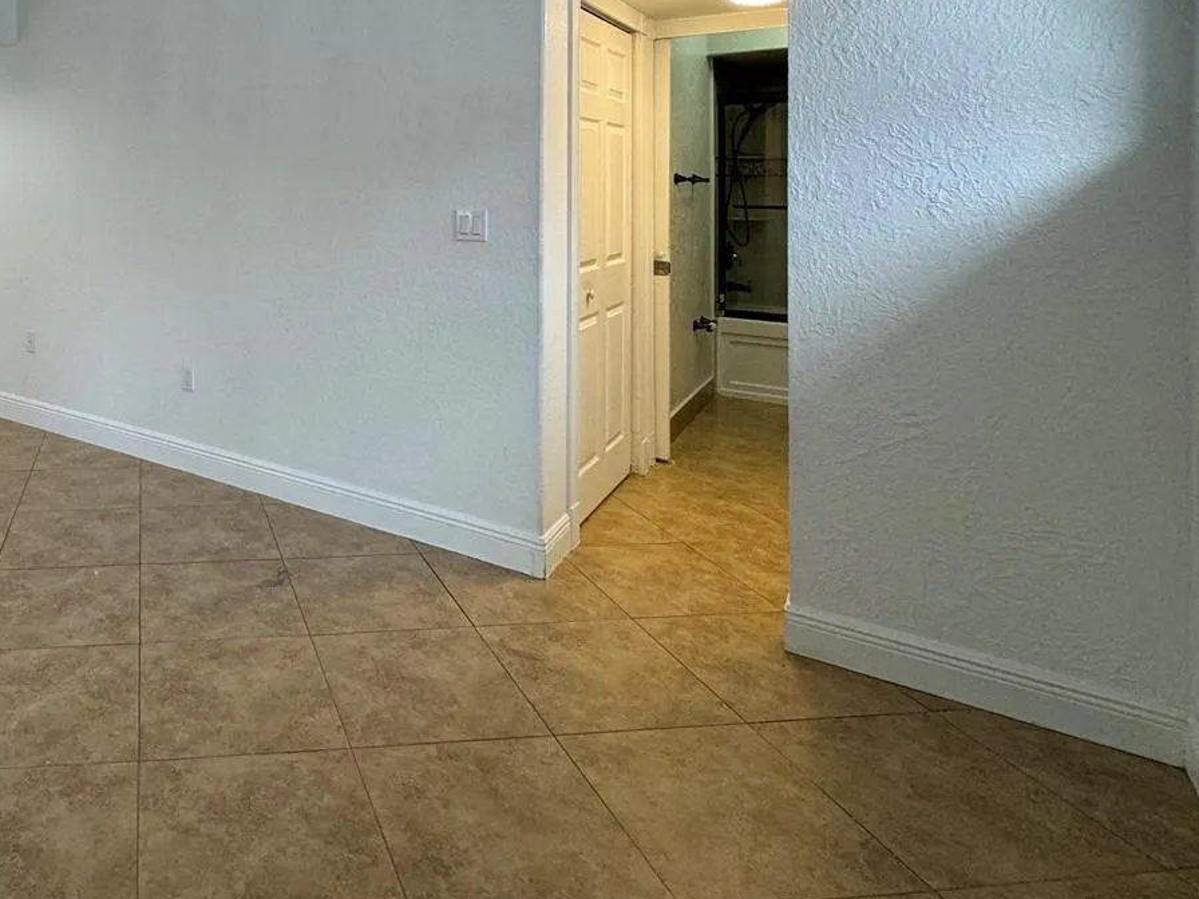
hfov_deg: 62.9
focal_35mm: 25
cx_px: 223
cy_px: 177
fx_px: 866
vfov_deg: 51.4
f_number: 2.2
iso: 125
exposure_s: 1/120
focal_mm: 2.22
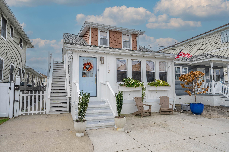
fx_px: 140
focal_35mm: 22
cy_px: 76
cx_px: 114
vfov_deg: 57.2
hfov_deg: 78.6
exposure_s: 1/500
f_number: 8
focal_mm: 22
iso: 250
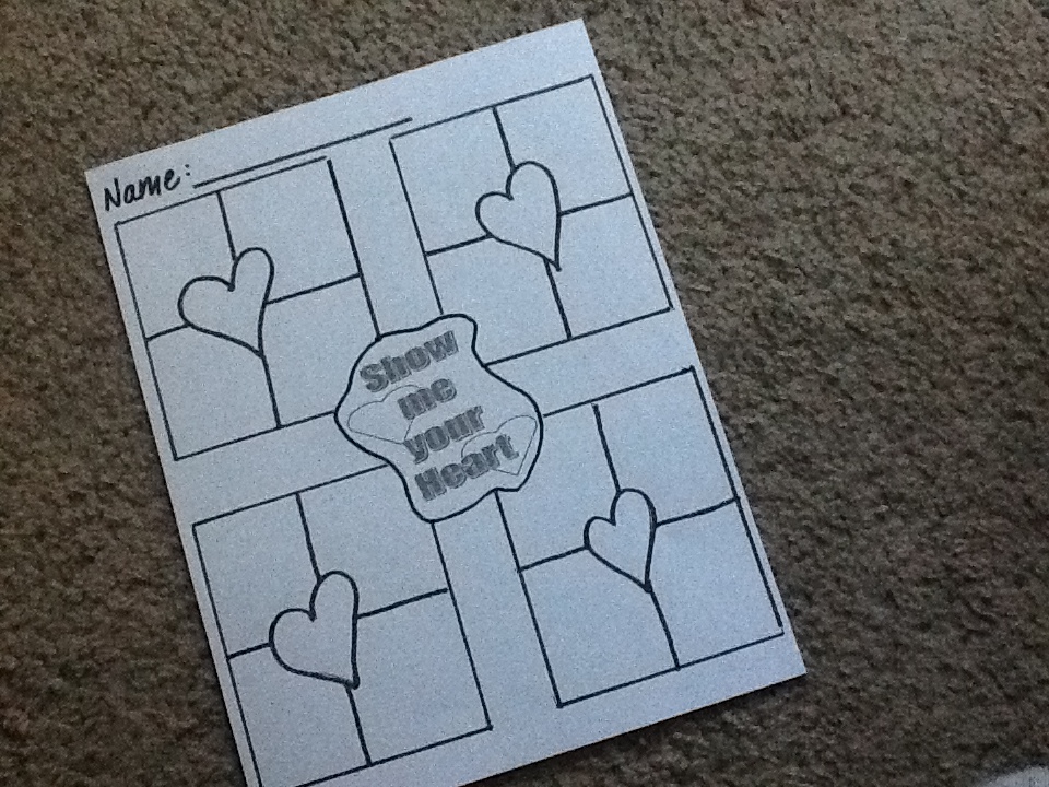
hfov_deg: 42.9
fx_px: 1333
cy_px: 394
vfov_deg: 32.9
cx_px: 524
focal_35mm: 44
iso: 320
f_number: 2.4
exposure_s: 1/30
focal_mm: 2.03
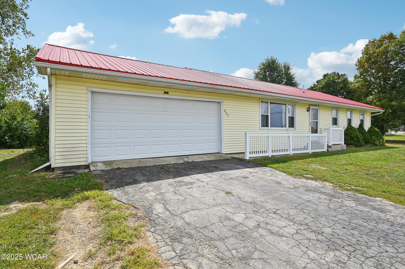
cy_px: 134
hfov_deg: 86.9
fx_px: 214
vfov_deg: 64.5
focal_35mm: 19
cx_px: 202
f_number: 5.6
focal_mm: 19
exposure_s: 1/2000
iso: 400
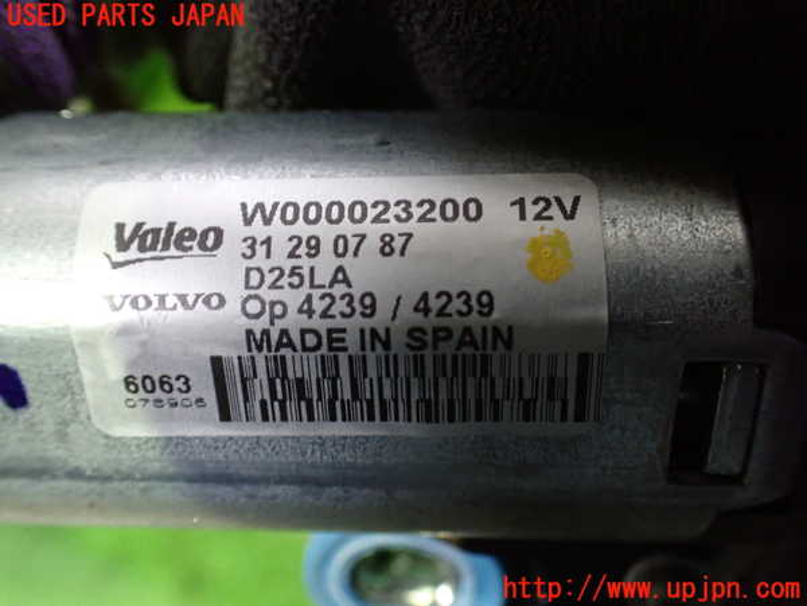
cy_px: 303
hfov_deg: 60.0
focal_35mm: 30
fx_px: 699
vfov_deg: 46.8
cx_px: 404
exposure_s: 1/30
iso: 1000
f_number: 2.3
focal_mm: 5.4
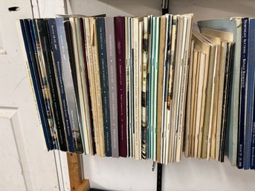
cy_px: 96
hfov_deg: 67.3
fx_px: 191
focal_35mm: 26
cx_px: 128
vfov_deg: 53.0
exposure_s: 1/40
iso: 400
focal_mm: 5.96
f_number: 1.6
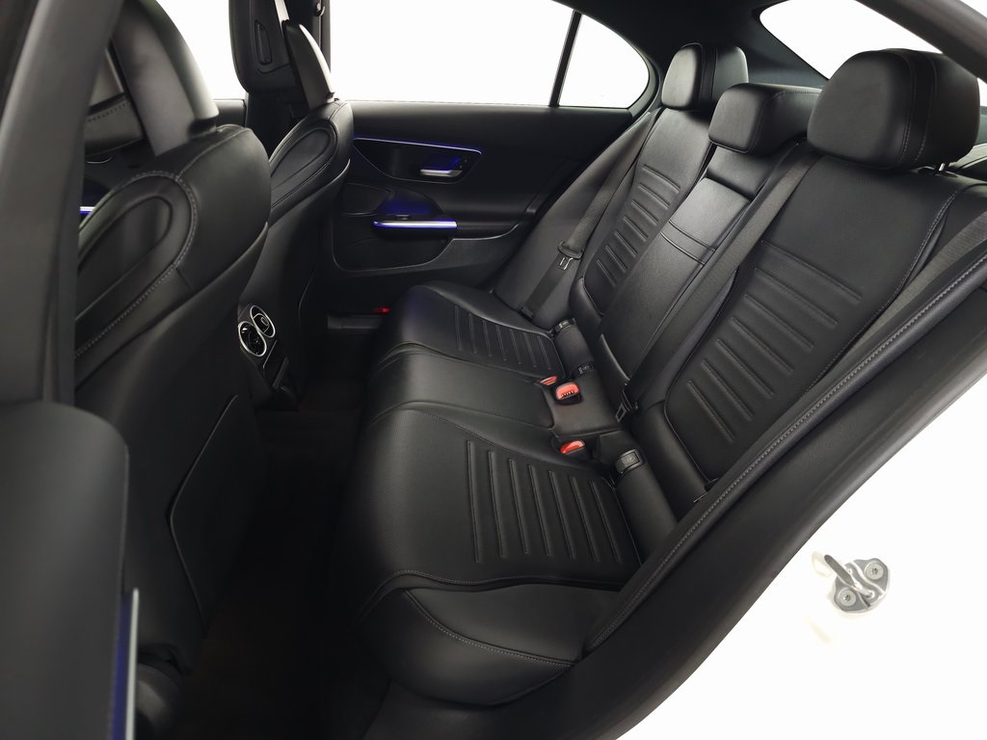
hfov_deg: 73.9
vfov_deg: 58.9
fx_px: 656
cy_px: 370
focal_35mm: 23
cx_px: 494
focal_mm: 6.3
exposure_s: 1/60
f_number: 1.7
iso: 250
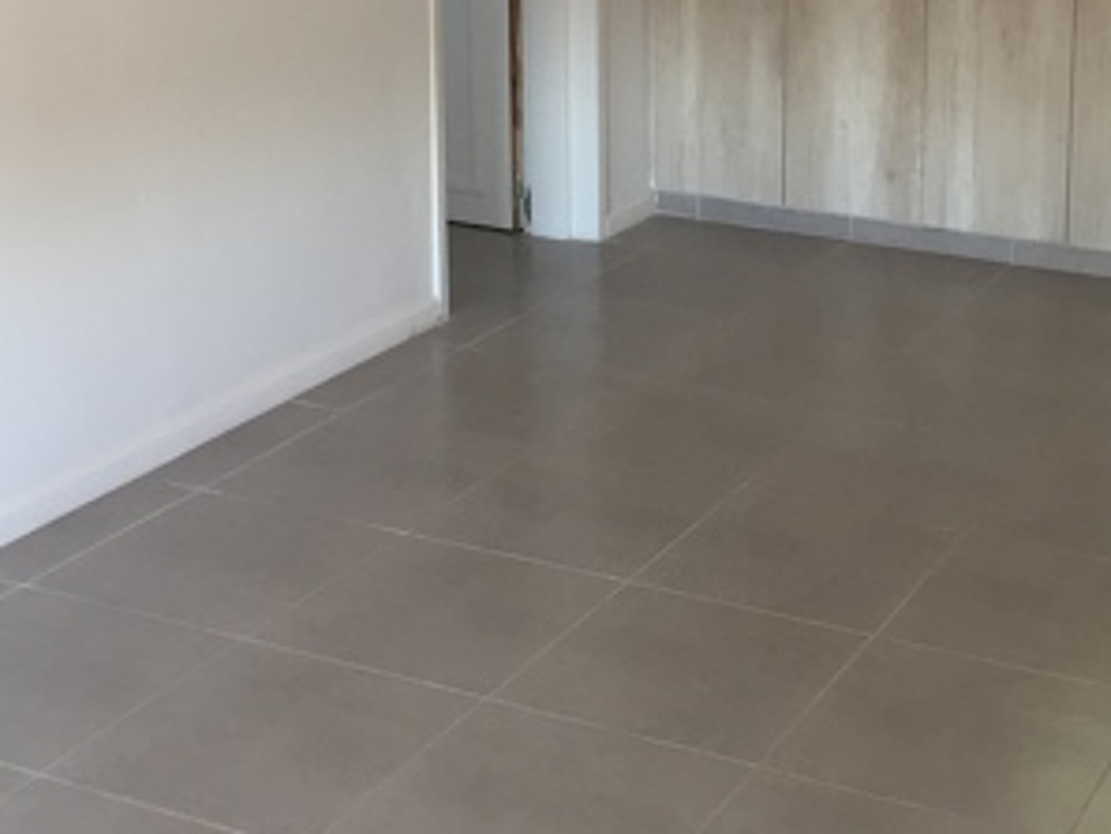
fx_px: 2087
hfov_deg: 29.5
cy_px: 79
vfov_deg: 22.1
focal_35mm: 65
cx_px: 767
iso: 80
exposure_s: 1/33
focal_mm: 4.15
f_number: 2.2
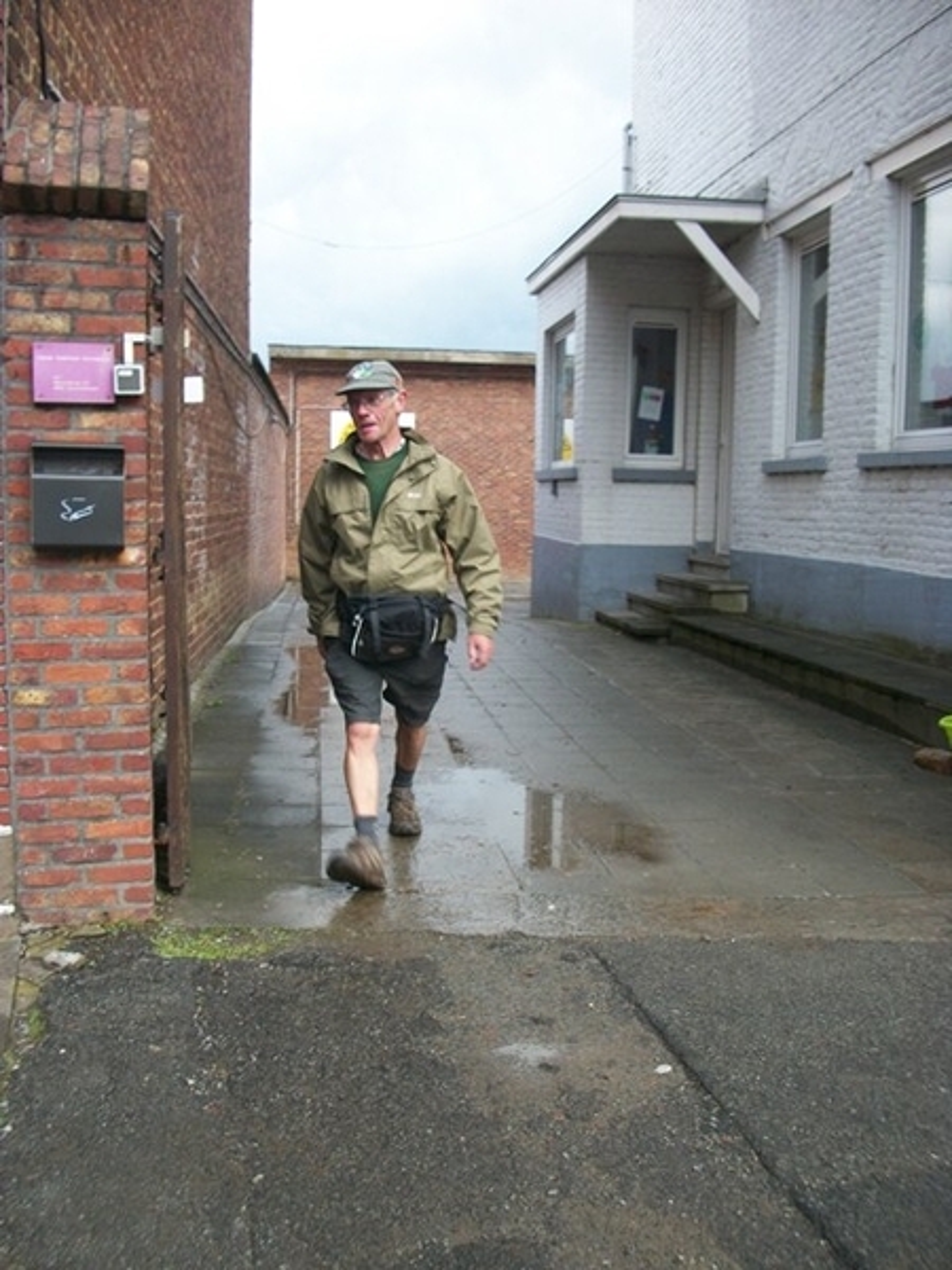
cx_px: 476
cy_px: 635
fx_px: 1173
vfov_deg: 56.8
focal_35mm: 32
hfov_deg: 44.2
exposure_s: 1/50
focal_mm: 5.7
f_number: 8.8
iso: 80
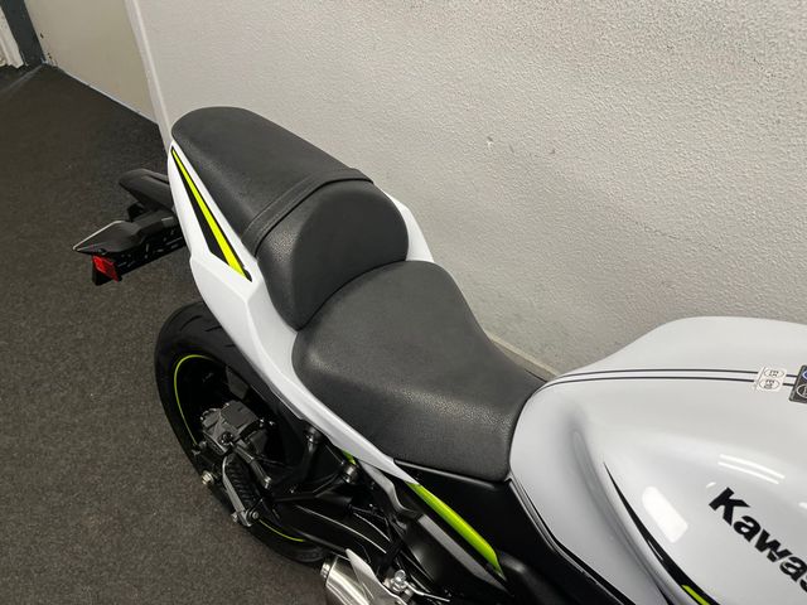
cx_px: 404
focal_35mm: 26
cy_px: 302
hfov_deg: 67.3
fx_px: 606
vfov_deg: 53.1
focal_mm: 5.1
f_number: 1.6
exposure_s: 1/100
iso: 125
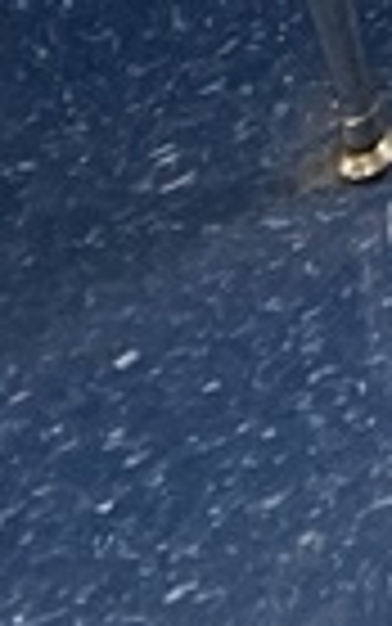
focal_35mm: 203
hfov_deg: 5.5
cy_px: -1540
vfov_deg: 8.0
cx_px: 1645
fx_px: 3466
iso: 100
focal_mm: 4.25
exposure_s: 1/60
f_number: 1.8
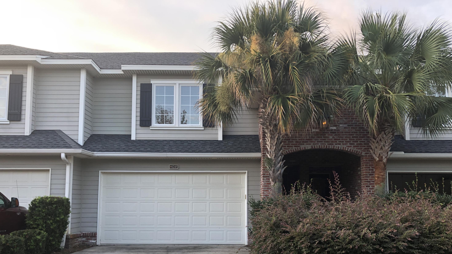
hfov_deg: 62.6
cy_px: 172
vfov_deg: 37.3
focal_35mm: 31
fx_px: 372
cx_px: 225
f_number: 1.8
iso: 64
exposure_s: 1/120
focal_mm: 4
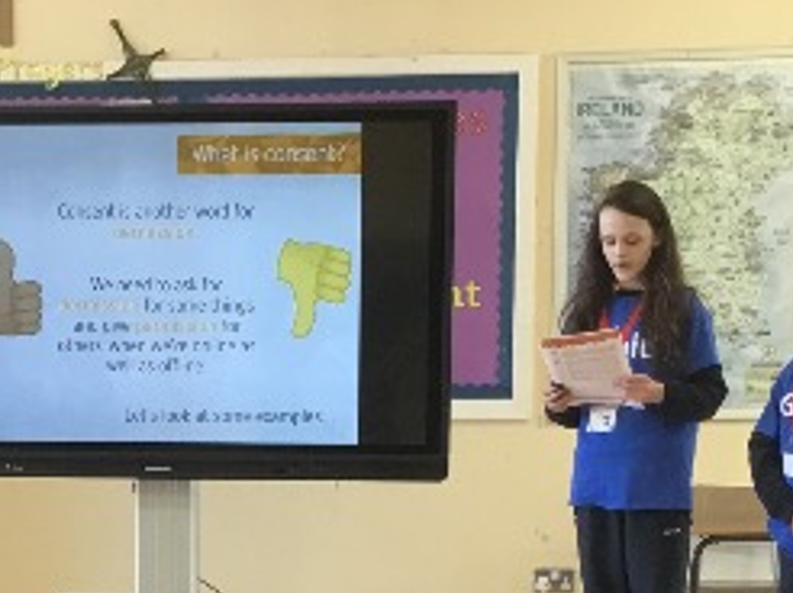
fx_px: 2312
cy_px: 819
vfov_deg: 13.9
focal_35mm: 101
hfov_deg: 19.4
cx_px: 280
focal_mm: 3.3
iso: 50
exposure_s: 1/33
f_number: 2.4
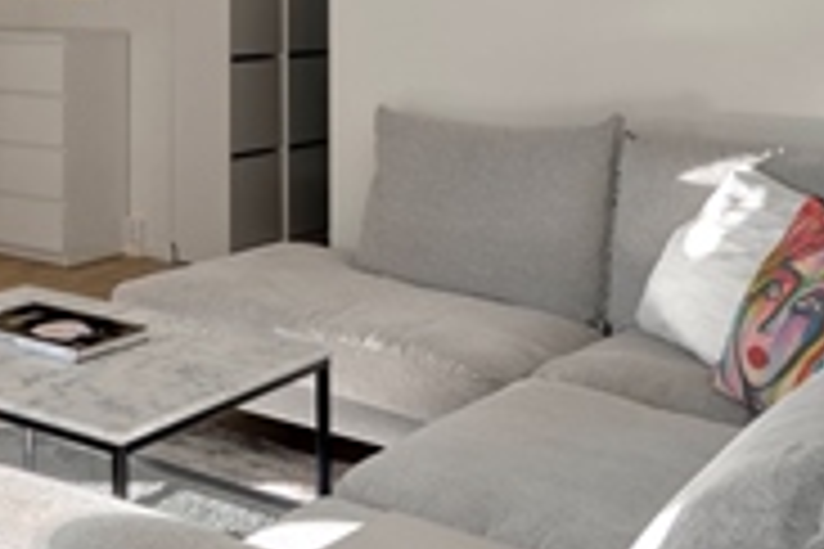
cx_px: -194
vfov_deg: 22.9
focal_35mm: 56
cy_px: -22
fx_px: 1292
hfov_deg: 29.7
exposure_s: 1/30
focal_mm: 19.5
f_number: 8
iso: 500
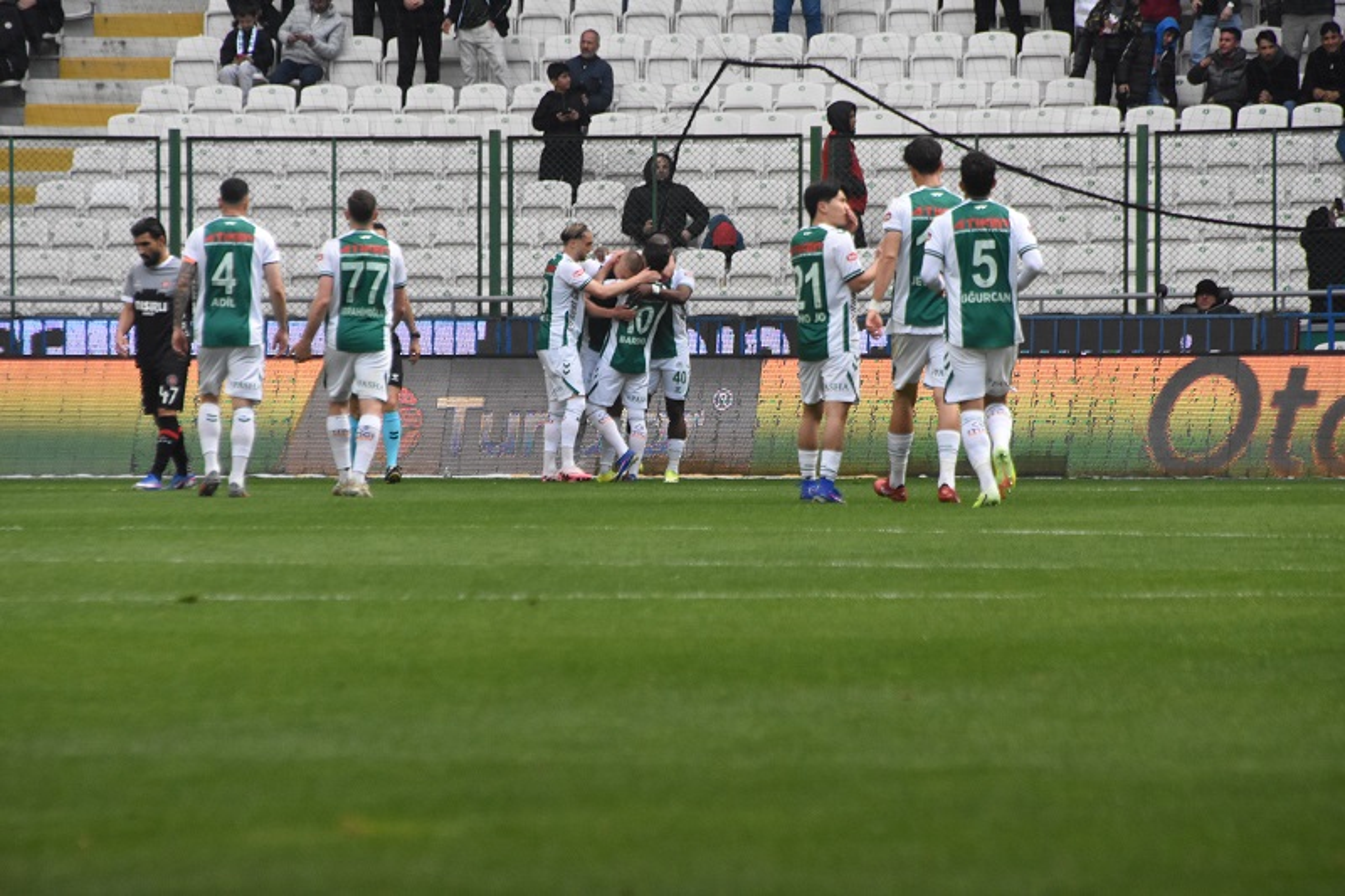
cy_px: 448
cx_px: 672
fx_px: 16808
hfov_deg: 4.6
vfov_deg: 3.1
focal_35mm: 450
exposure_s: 1/4000
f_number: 7.1
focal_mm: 300
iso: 2500
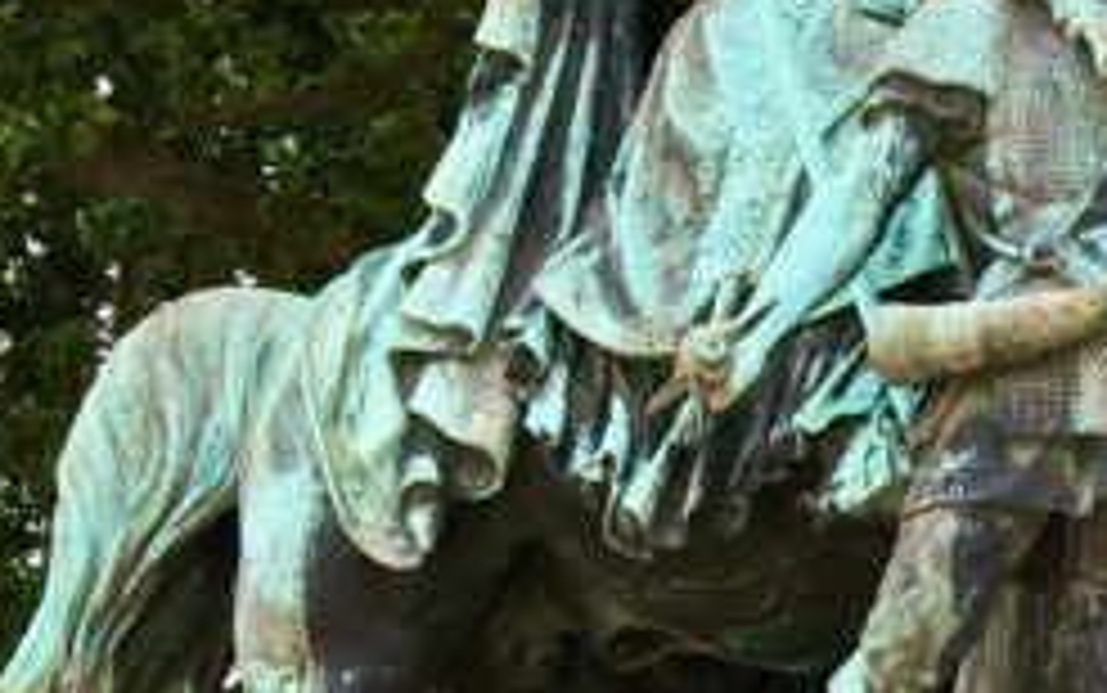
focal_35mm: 165
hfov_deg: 12.6
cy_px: 135
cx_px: 1035
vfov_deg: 7.9
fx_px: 4980
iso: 1000
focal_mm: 42
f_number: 9
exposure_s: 1/320
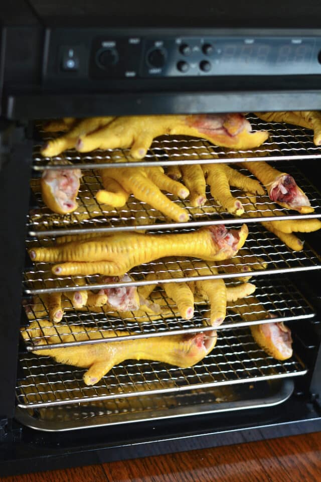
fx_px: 1003
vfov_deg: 27.0
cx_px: 160
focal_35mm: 75
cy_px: 241
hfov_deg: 18.2
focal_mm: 50
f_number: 3.5
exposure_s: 1/60
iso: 320
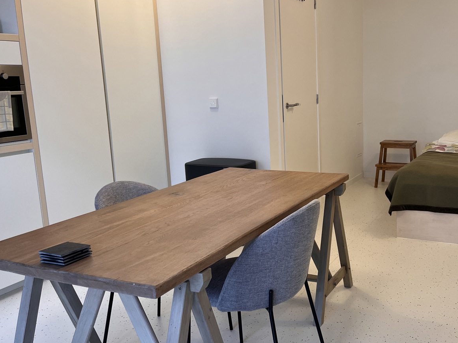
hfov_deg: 50.6
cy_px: 176
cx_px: 297
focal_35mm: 36
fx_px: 476
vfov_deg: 39.7
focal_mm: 5.1
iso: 100
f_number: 1.6
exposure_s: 1/100
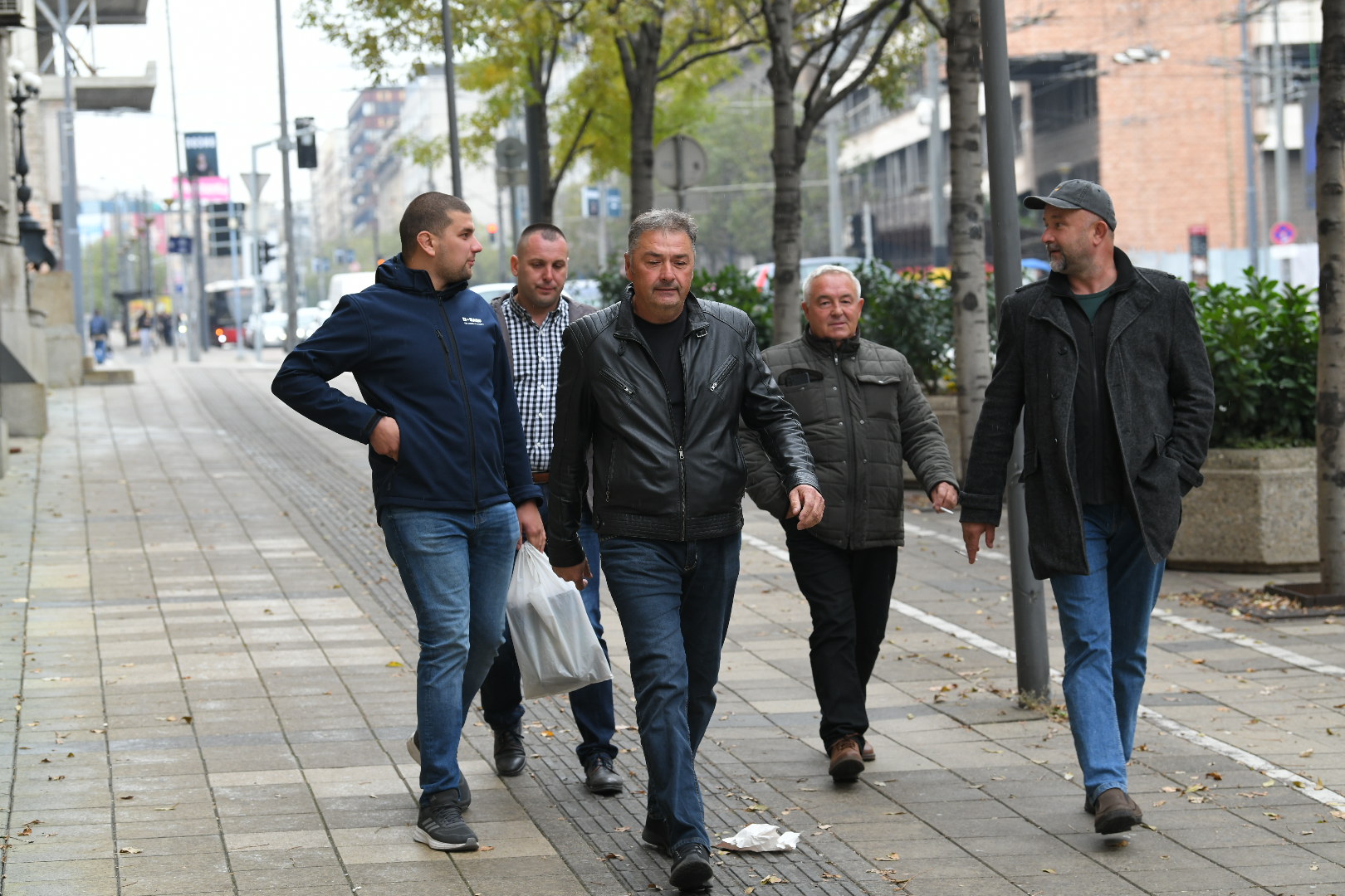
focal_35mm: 95
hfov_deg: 21.5
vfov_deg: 14.4
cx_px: 672
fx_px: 3549
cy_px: 448
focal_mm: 95
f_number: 5
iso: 800
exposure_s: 1/250
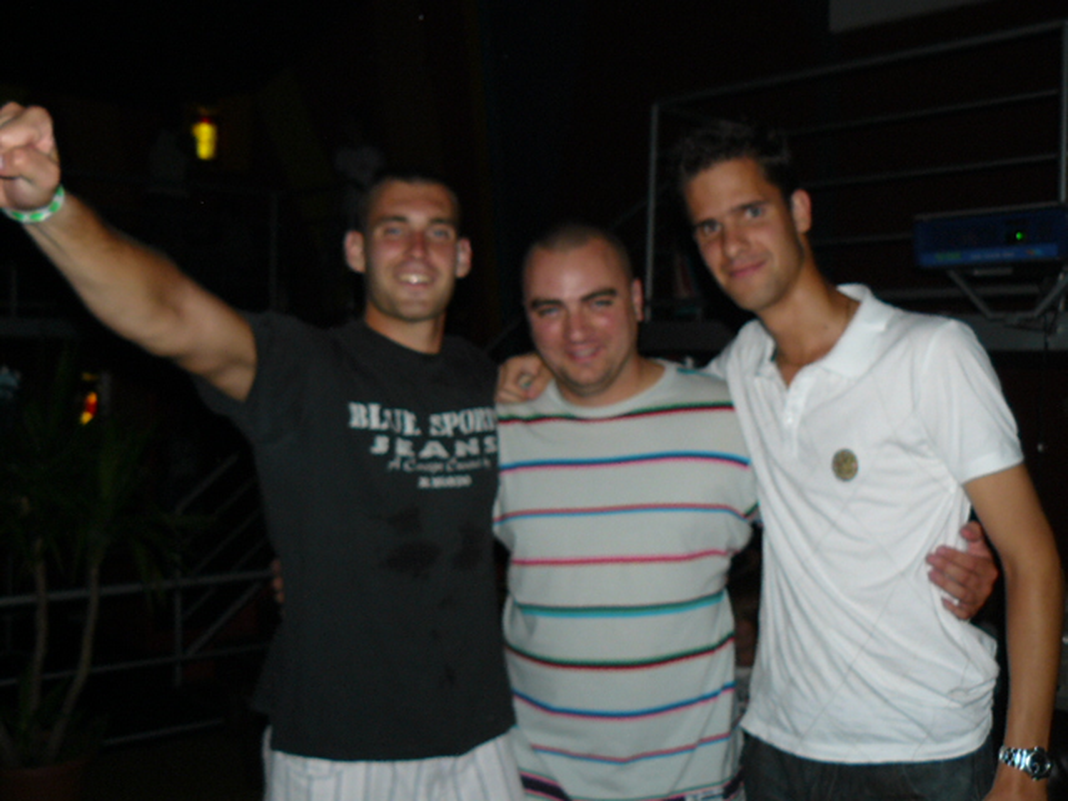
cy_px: 400
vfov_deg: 39.7
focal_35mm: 36
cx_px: 534
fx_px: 1111
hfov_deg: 51.4
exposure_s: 1/30
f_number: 2.8
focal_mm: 6
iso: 100
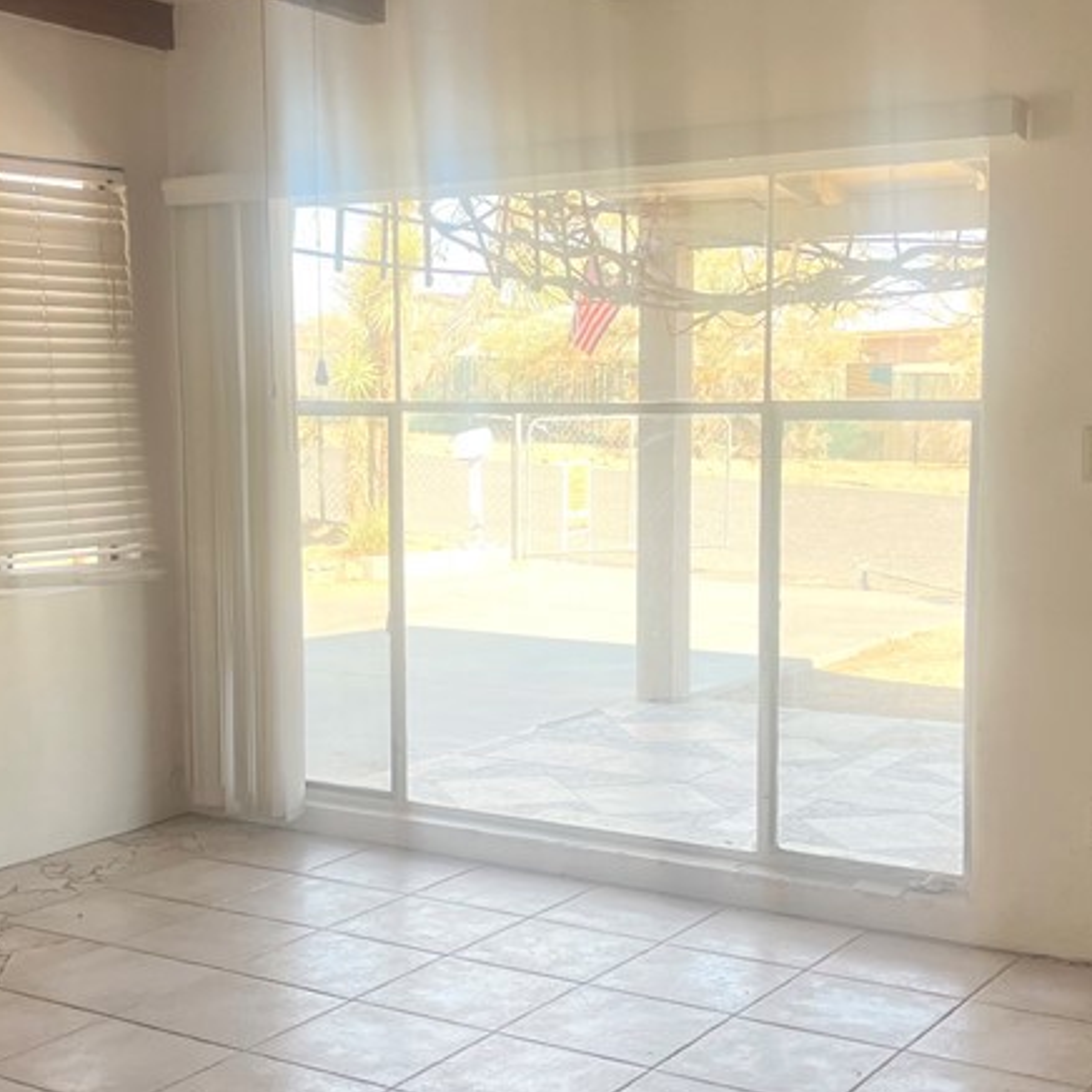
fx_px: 1927
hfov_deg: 31.5
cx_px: 428
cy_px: 591
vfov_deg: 31.6
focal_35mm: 54
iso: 50
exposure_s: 1/370
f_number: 1.5
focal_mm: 5.7
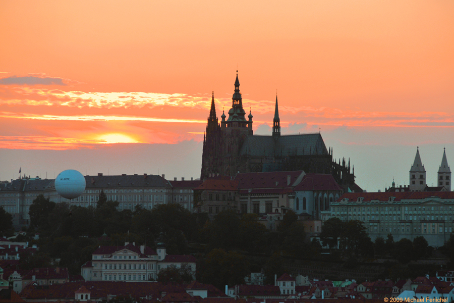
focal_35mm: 180
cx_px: 227
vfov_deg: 7.6
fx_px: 2270
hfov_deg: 11.4
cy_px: 152
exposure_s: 1/320
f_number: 7.1
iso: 320
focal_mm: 120
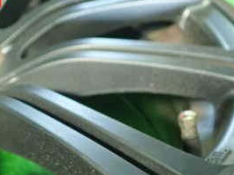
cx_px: 106
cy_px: 188
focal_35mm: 68
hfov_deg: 28.5
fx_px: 460
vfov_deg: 20.7
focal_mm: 5.5
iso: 800
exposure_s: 1/30
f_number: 2.3
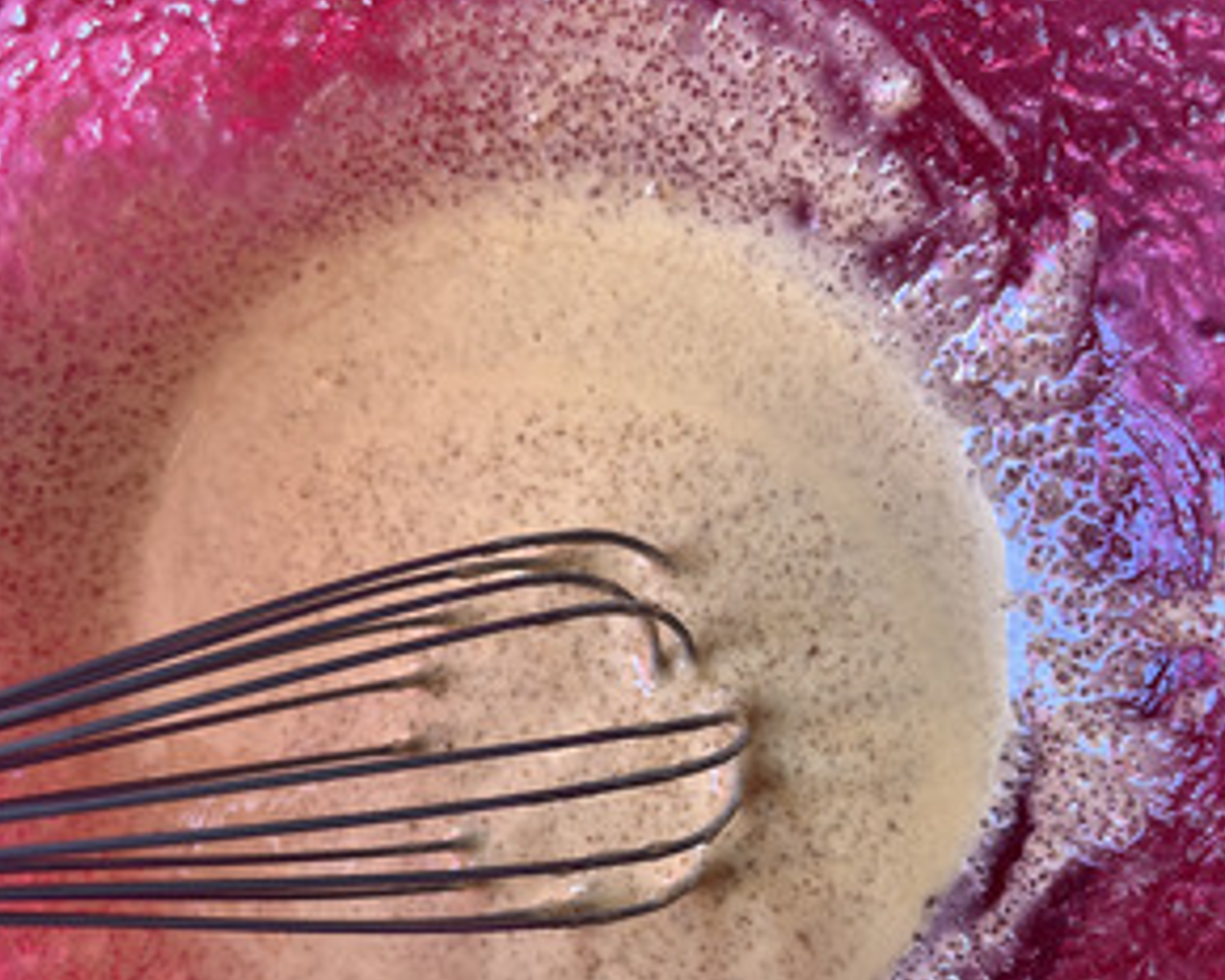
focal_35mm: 35
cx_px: 608
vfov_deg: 41.5
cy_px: 680
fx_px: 1269
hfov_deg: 51.5
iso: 125
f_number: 1.6
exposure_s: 1/121
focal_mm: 5.1
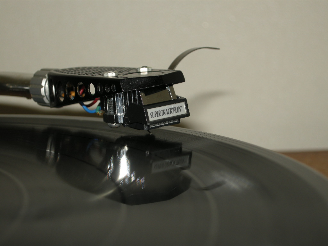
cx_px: 164
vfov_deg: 17.0
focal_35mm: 87
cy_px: 123
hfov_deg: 22.5
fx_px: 824
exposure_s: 1/60
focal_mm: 18.6
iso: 64
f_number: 4.3
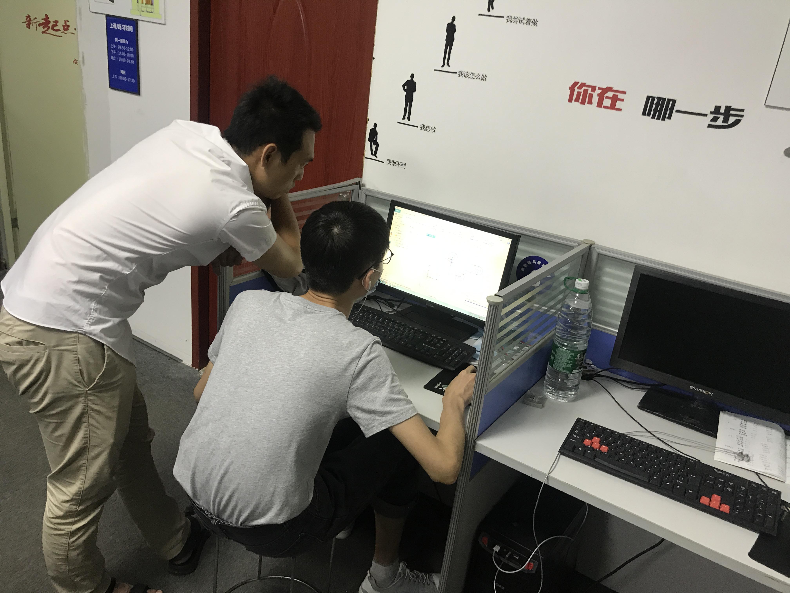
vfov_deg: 49.7
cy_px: 296
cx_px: 395
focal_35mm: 28
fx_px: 639
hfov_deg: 63.4
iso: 40
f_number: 1.8
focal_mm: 3.99
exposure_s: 1/17
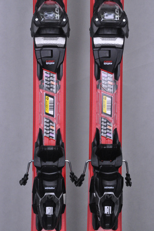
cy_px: 116
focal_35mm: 120
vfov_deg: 17.1
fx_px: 772
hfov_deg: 11.4
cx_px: 77
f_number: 9.5
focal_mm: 80
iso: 3200
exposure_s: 1/125
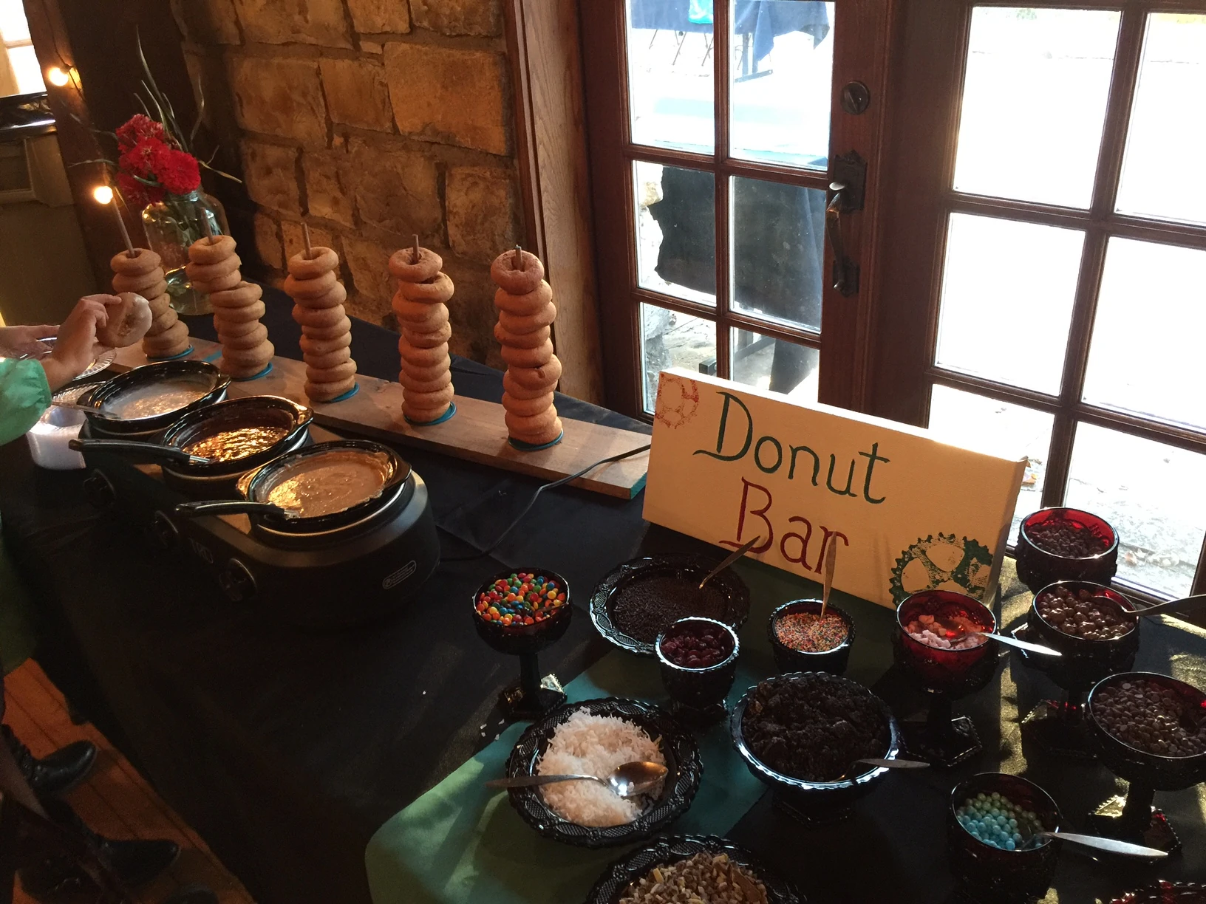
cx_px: 603
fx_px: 1010
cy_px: 452
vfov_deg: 48.2
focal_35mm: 29
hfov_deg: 61.7
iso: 125
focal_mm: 4.15
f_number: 2.2
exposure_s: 1/10
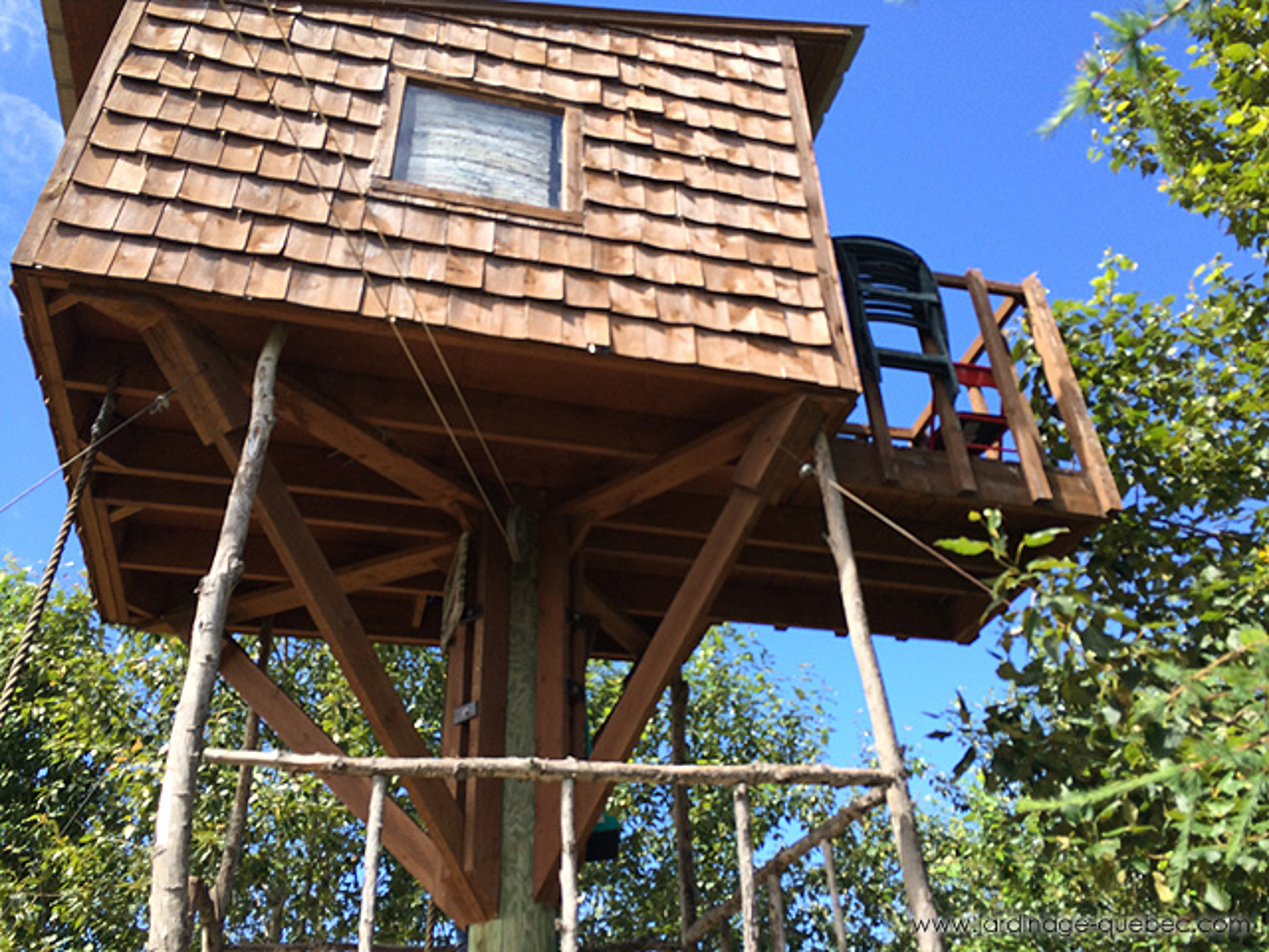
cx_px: 634
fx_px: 1063
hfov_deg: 61.7
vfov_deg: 48.2
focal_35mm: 29
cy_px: 476
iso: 32
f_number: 2.2
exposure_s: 1/631
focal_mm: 4.15
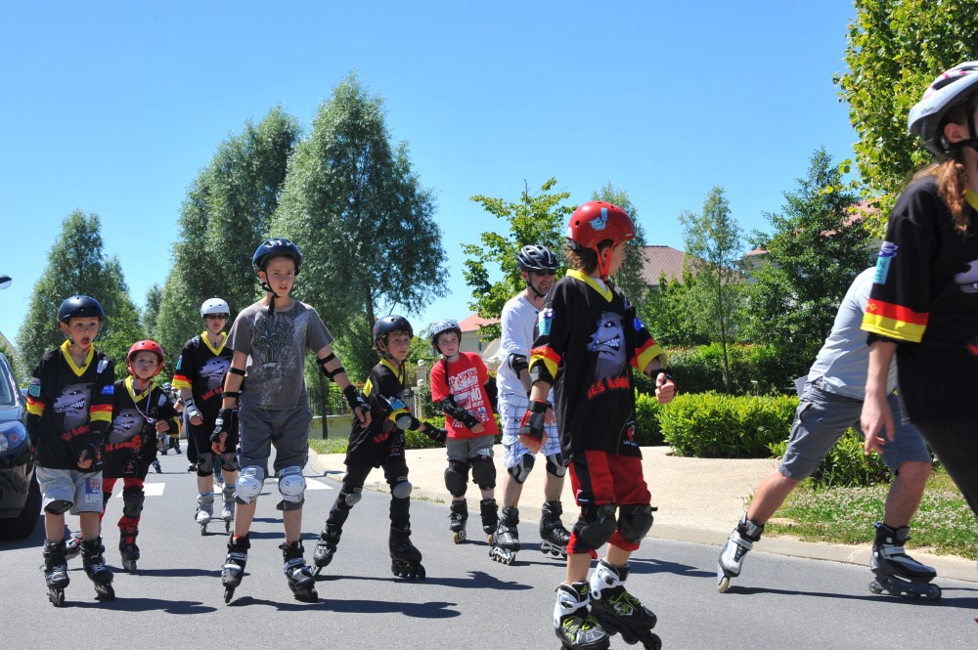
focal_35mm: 48
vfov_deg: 28.0
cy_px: 325
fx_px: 1303
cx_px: 489
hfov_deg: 41.1
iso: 400
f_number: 10
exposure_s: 1/400
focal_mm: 48
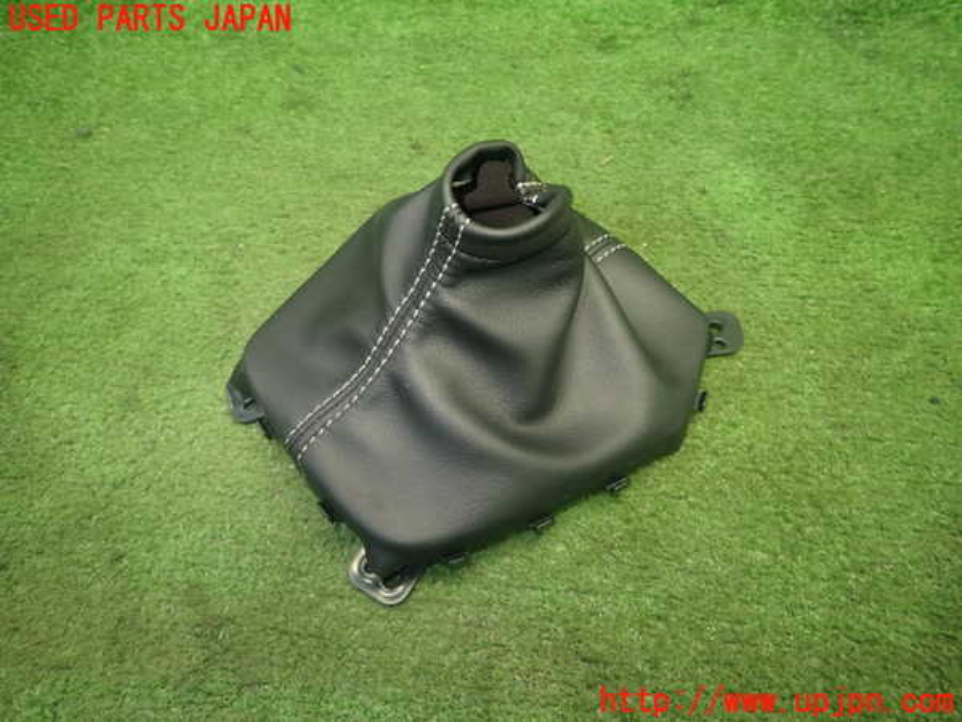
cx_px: 481
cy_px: 361
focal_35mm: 25
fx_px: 695
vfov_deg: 54.9
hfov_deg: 69.4
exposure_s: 1/40
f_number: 2
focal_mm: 4.5
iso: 200
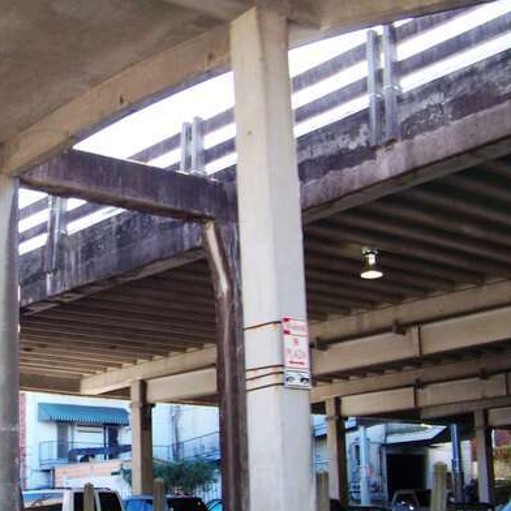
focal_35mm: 65
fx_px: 1086
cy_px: 306
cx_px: 90
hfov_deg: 25.9
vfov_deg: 26.4
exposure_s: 1/125
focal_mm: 5.85
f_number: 2.8
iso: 64
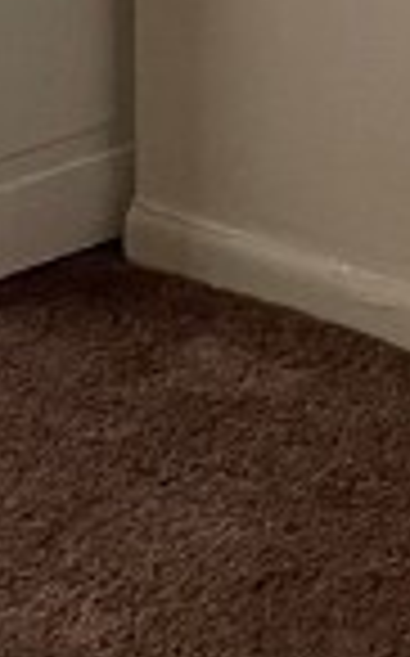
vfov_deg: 10.0
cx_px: 108
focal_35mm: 193
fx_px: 3457
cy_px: -724
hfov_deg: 6.8
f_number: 1.6
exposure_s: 1/60
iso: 320
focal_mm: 4.2
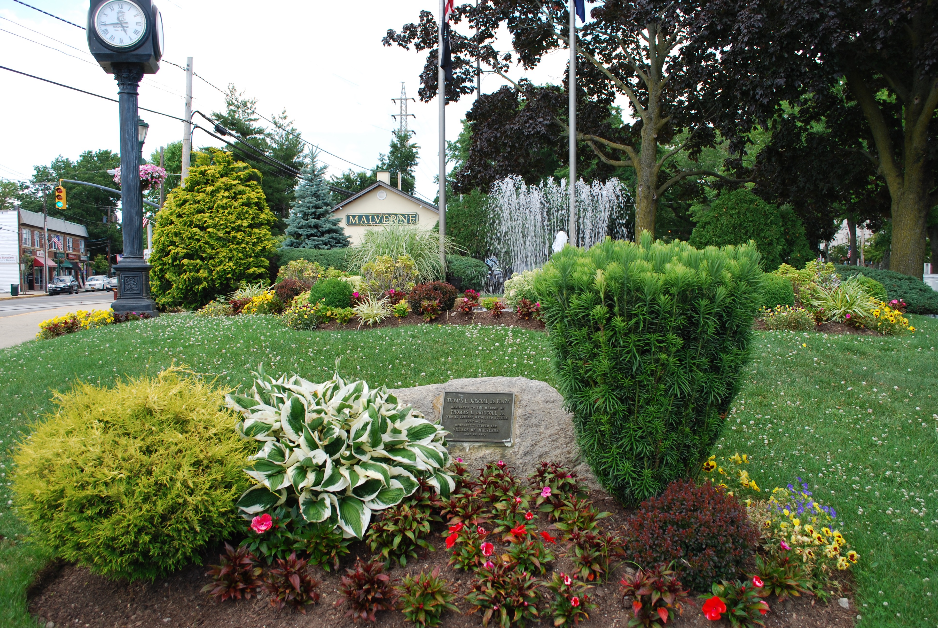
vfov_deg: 43.7
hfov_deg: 61.9
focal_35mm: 30
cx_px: 469
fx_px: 783
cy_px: 314
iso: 100
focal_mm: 20
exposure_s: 1/125
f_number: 5.6
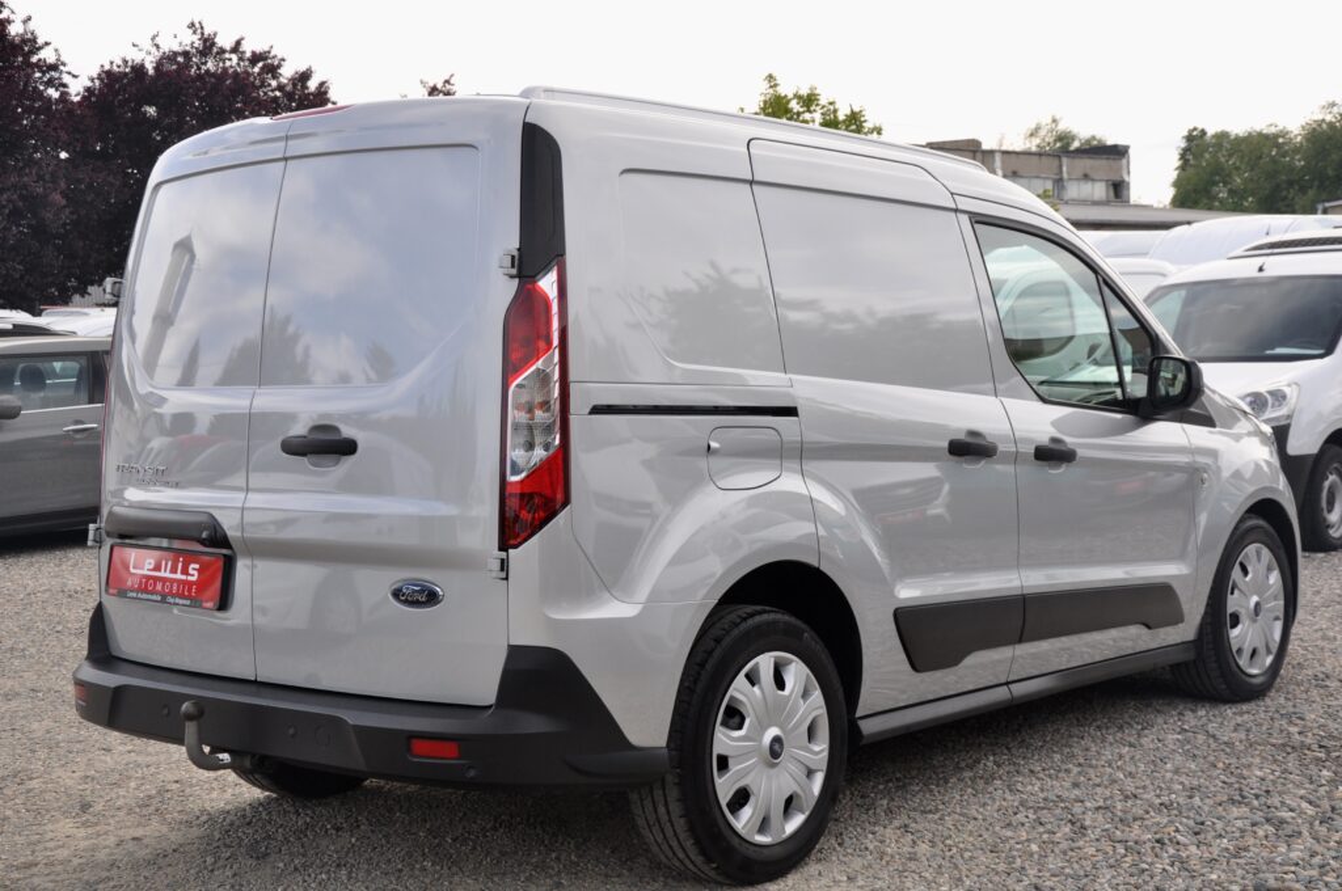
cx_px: 671
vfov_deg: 26.4
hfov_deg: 38.9
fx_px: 1899
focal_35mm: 51
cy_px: 446
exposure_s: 1/320
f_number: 9
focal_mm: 34
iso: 500
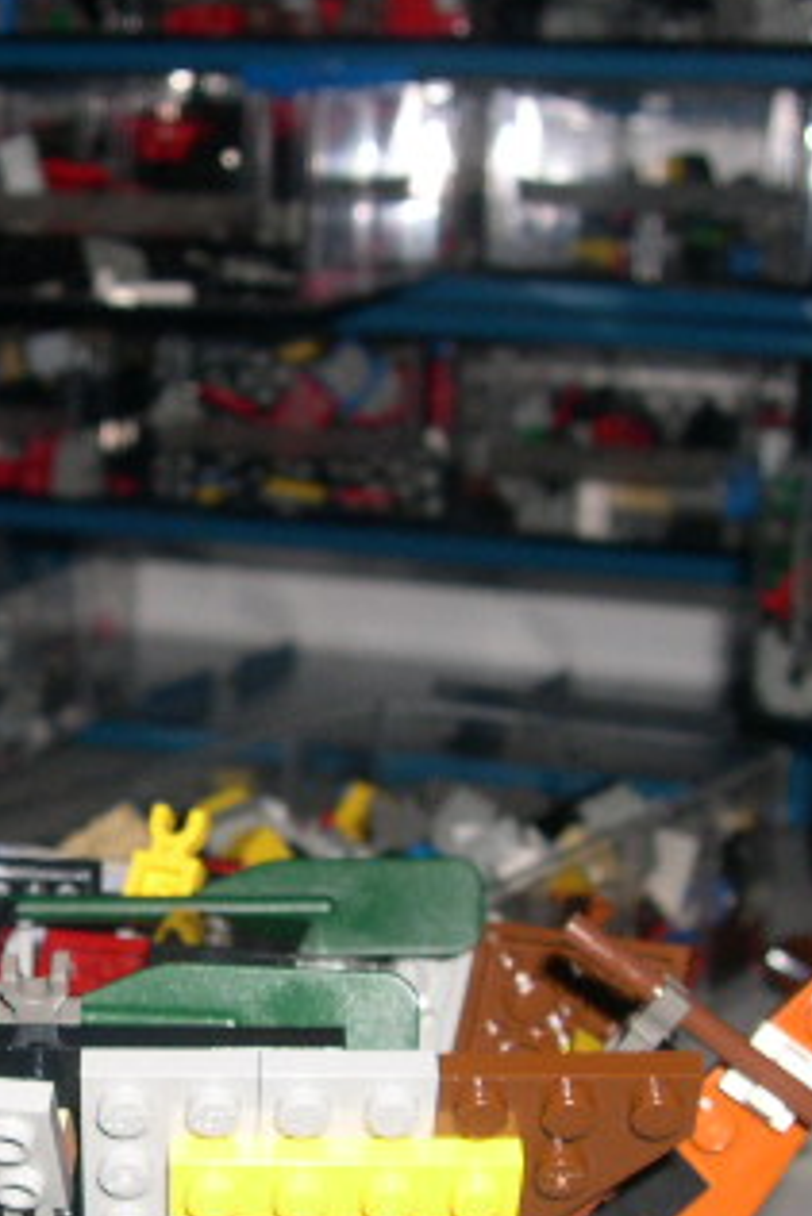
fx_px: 2703
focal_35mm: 80
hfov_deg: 16.8
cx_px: 50
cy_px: 773
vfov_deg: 25.3
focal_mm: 8
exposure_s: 1/60
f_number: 7.6
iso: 100
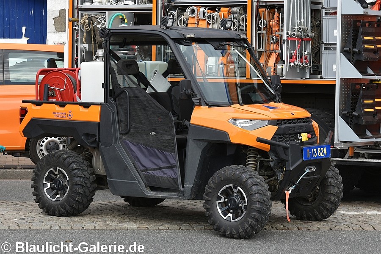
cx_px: 190
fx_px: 900
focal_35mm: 85
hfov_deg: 23.9
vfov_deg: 16.1
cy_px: 127
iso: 250
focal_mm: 85
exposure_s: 1/250
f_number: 8
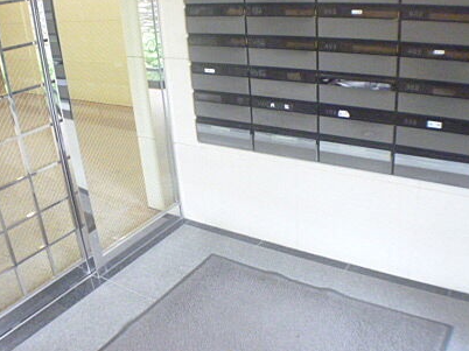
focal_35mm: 51
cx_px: 239
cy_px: 154
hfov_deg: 37.5
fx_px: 691
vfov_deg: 28.5
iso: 800
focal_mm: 5.7
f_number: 3.3
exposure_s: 1/13
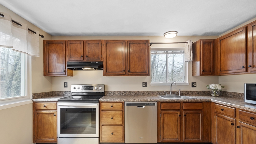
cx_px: 127
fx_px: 109
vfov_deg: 66.8
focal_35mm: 16
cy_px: 82
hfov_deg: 99.4
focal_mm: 10
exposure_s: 1/3
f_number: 8
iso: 320
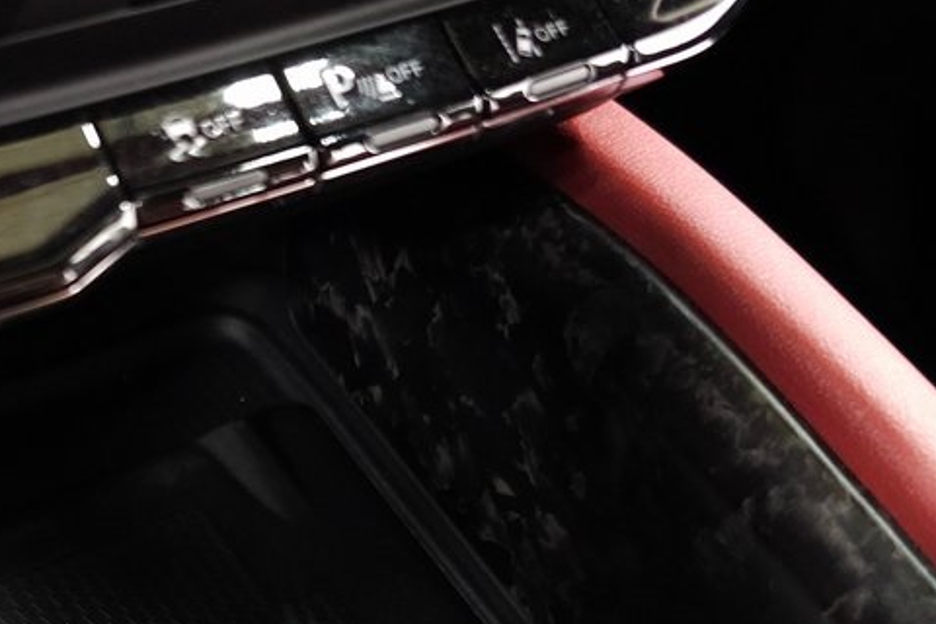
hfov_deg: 37.4
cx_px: 174
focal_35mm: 51
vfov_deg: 24.4
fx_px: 1326
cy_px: 714
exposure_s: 1/24
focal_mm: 6.3
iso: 640
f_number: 1.7
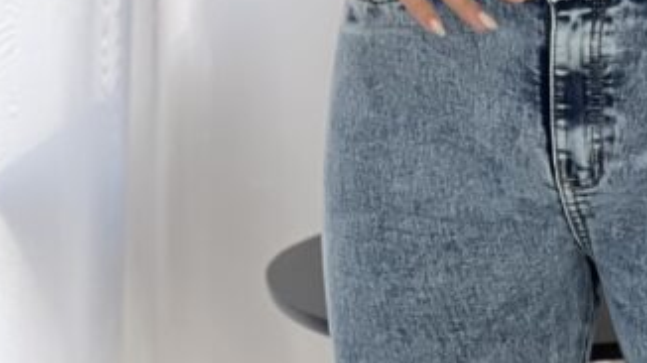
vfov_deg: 5.0
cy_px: -374
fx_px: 4115
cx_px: 574
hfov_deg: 9.0
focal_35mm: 240
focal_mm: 9
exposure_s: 1/120
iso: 100
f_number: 2.8
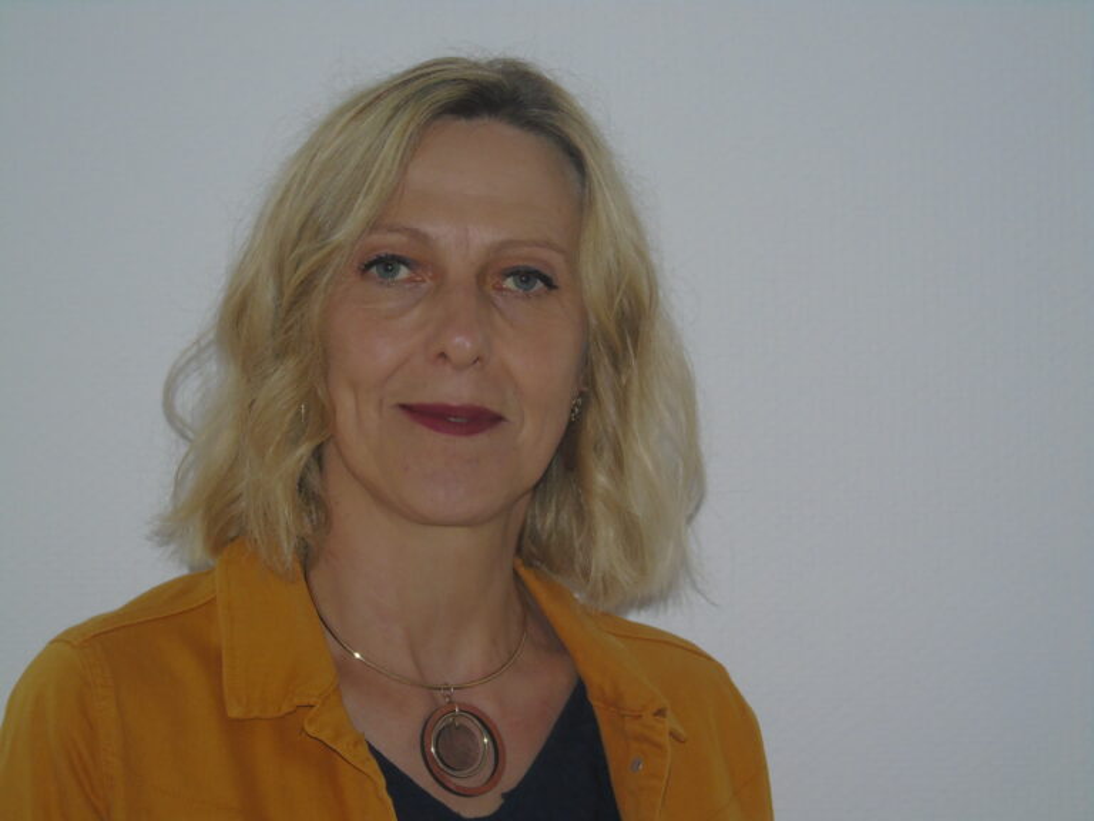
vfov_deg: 9.2
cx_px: 547
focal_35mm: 162
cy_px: 410
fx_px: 5120
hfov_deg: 12.2
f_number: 4.9
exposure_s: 1/60
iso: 200
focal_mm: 29
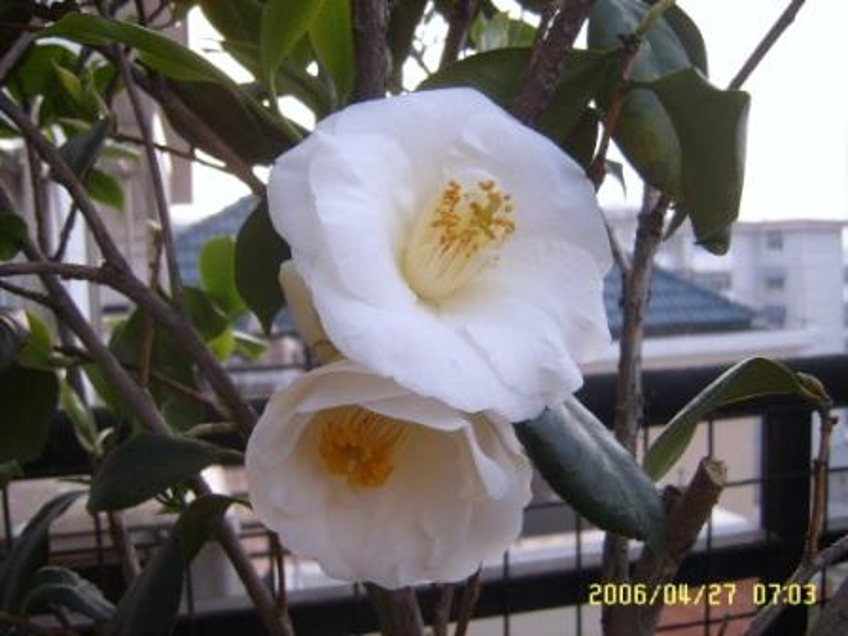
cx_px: 424
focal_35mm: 35
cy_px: 318
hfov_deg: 52.6
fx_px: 857
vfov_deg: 40.7
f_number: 2.8
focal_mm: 5.8
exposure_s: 1/180
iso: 50
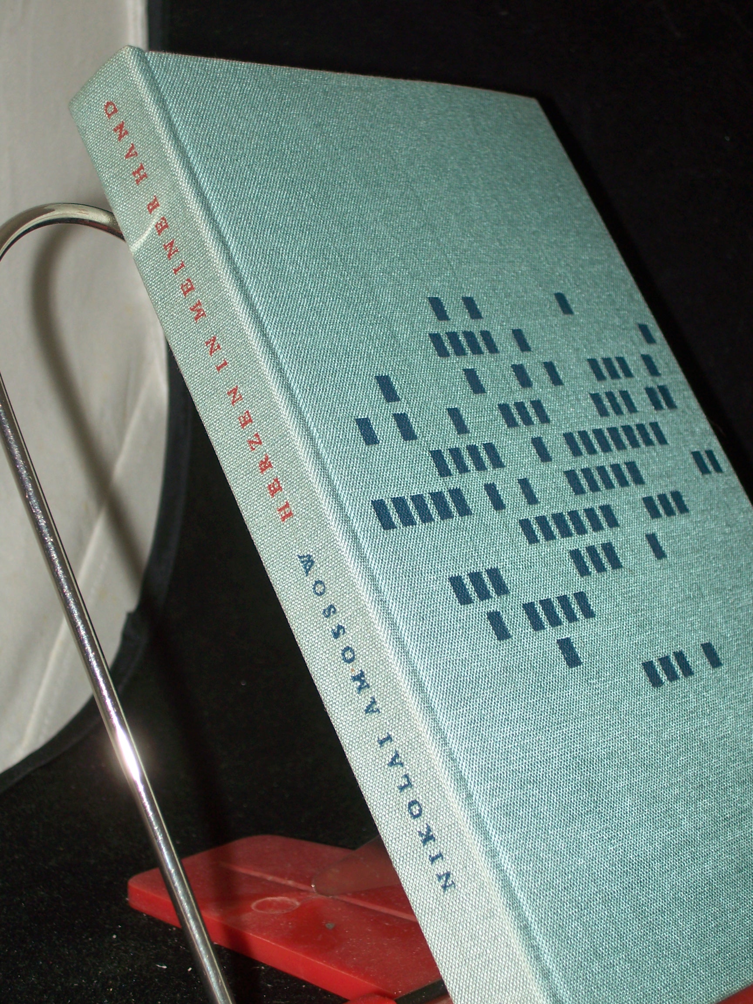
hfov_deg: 22.3
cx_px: 376
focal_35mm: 66
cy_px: 502
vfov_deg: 29.4
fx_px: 1914
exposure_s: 1/80
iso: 80
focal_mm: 11
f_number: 3.6
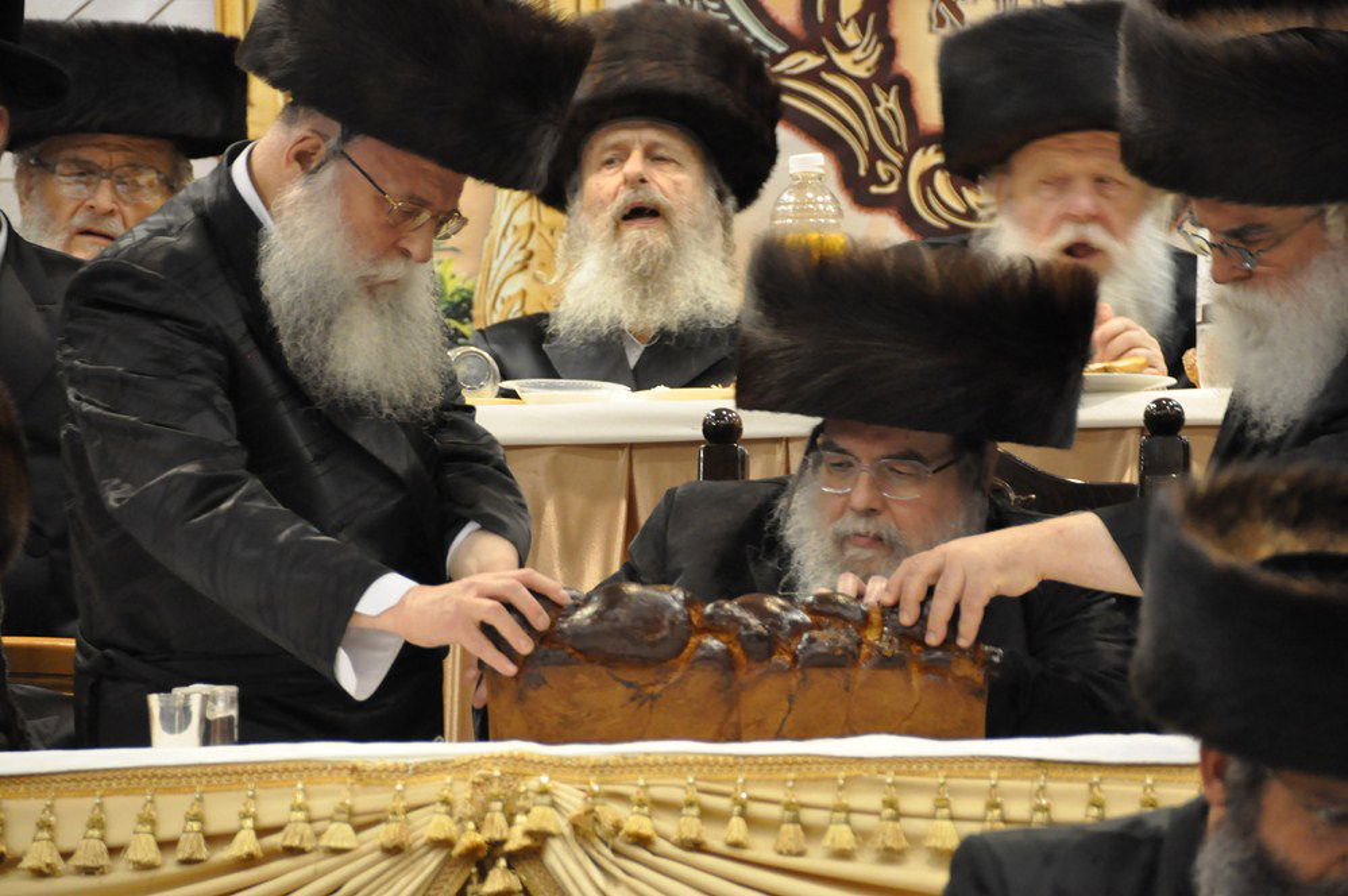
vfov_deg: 4.7
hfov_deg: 7.0
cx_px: 674
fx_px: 10942
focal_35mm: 292
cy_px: 448
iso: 2000
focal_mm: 195
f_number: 5.6
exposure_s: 1/40
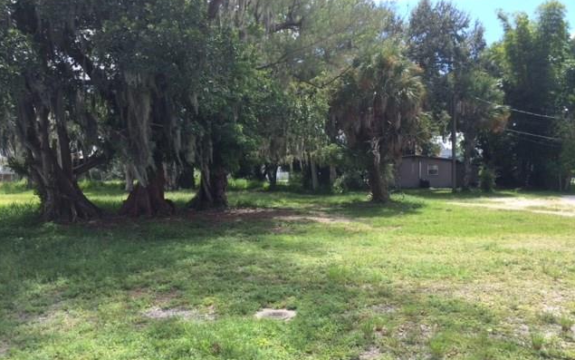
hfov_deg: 61.2
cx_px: 286
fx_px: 486
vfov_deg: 40.6
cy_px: 193
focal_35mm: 31
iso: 32
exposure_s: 1/954
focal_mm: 4.15
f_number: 2.2
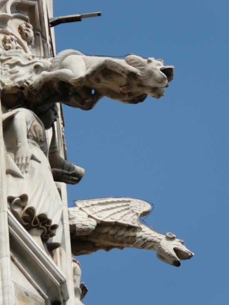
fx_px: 4446
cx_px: 114
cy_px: 152
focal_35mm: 504
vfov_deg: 3.9
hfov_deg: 3.0
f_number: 7.1
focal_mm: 82.8
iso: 100
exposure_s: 1/500
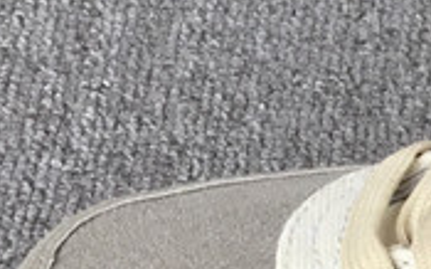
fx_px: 1983
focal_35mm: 169
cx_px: 803
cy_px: 519
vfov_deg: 7.5
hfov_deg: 11.4
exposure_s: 1/100
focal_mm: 3.3
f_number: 2.4
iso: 25
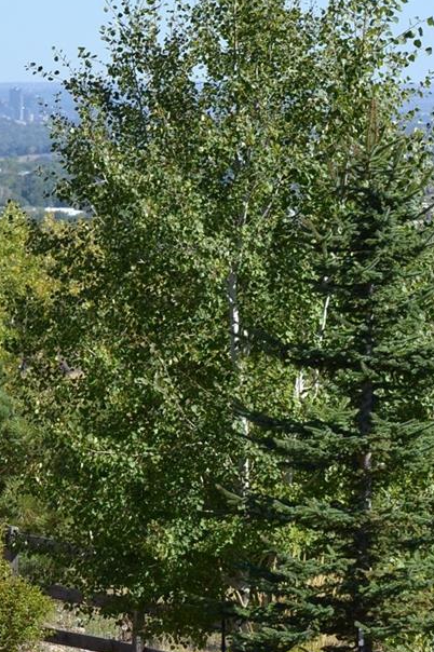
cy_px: 136
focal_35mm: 304
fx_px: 5503
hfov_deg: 4.5
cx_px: 25
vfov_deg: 6.8
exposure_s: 1/1000
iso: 400
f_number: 8
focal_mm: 102
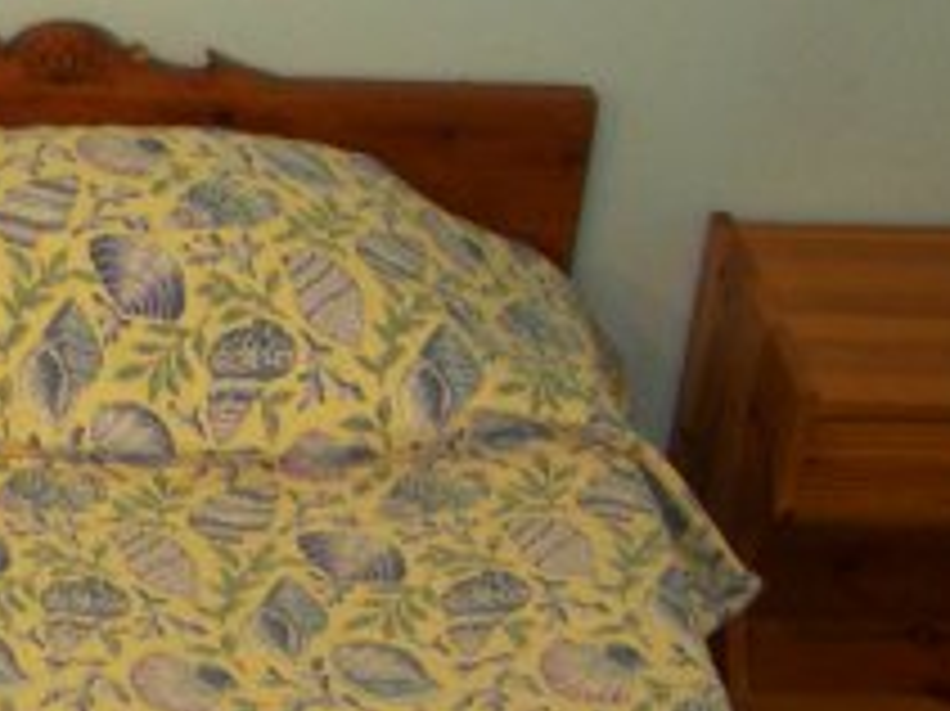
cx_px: -716
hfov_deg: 12.6
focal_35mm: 144
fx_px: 3950
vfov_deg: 10.3
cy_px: 122
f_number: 2.8
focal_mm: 7.8
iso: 200
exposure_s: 1/22
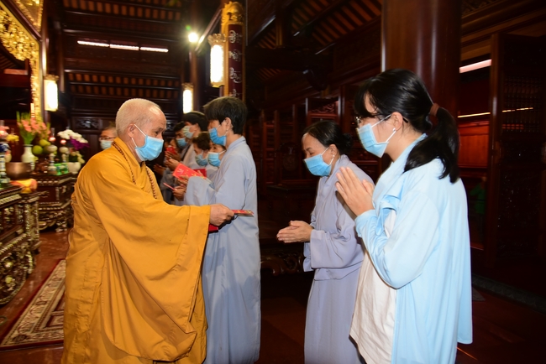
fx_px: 364
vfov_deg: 53.2
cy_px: 182
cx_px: 273
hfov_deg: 73.7
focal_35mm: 24
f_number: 4
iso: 1000
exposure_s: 1/60
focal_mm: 24
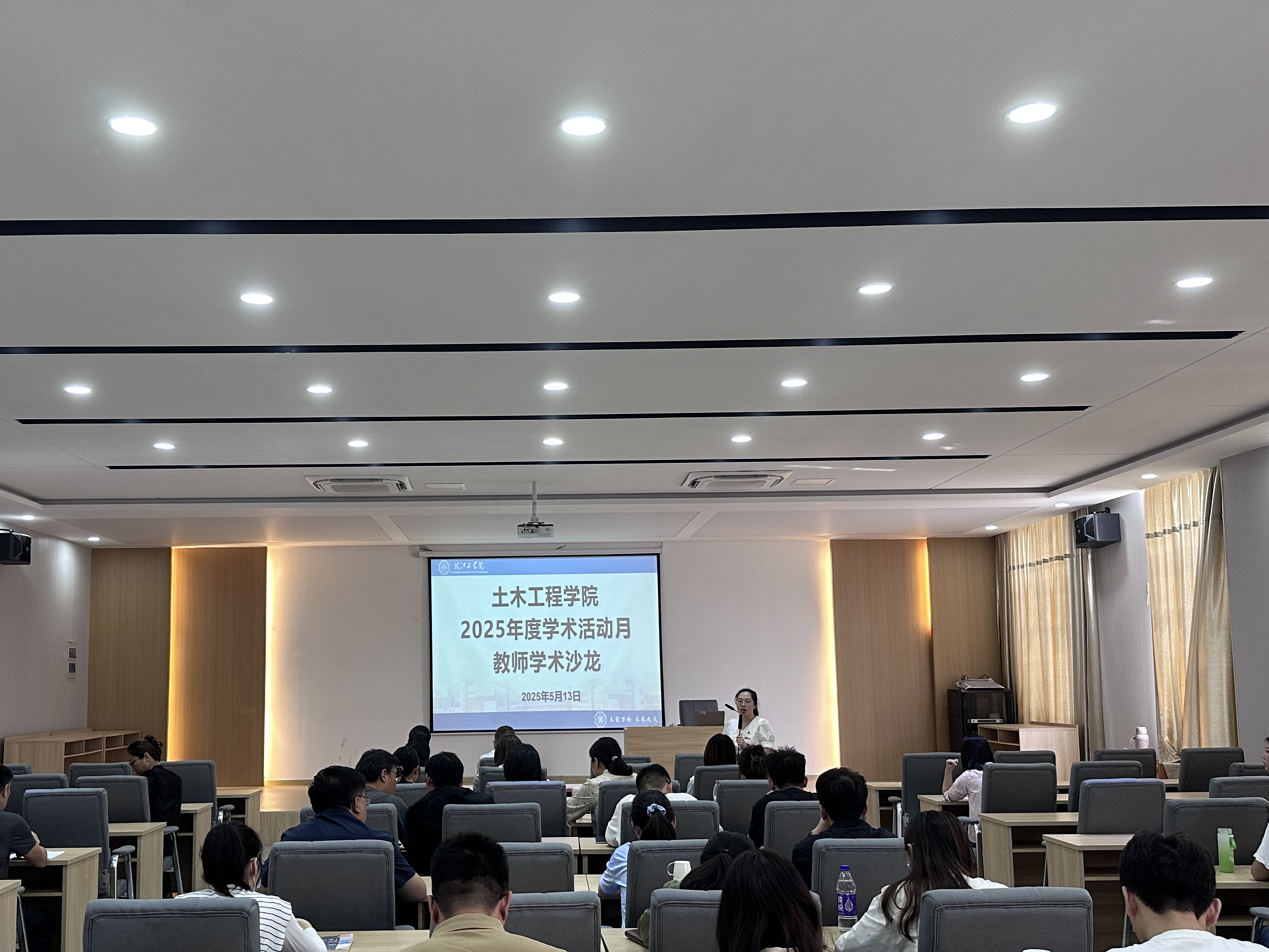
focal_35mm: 37
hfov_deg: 49.9
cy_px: 527
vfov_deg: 38.6
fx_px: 1357
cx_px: 526
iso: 125
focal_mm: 6.86
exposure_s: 1/100
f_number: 1.78
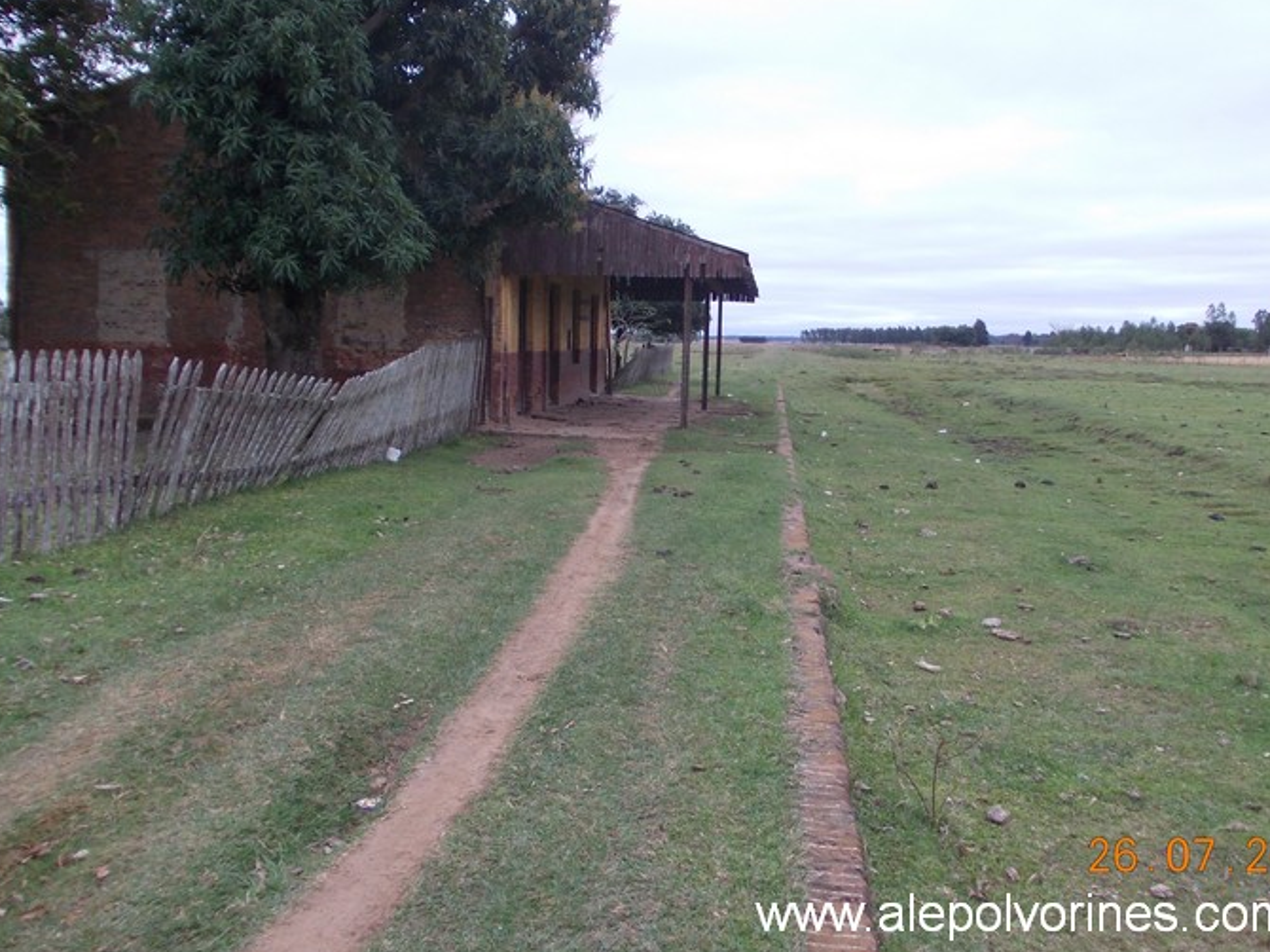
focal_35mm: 32
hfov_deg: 56.7
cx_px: 696
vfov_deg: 44.1
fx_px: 1174
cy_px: 440
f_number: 5.4
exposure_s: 1/125
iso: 80
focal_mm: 4
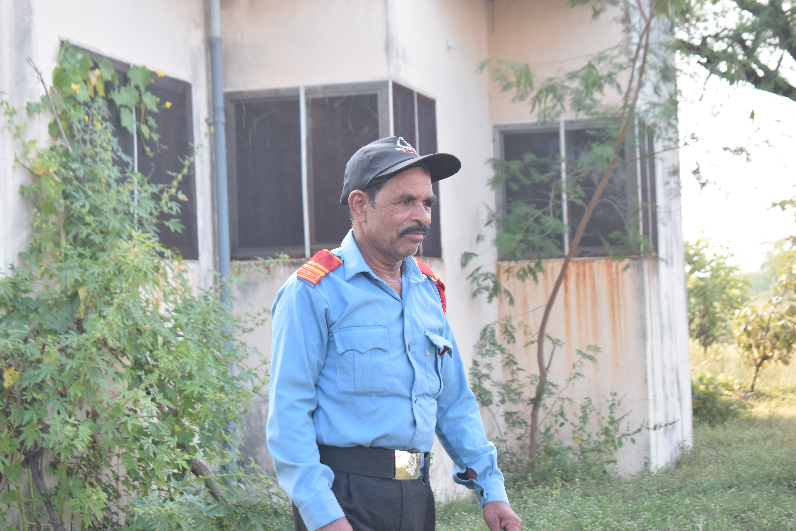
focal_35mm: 82
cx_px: 398
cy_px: 266
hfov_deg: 24.6
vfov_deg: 16.6
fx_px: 1824
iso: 640
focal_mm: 55
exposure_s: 1/160
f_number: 5.6
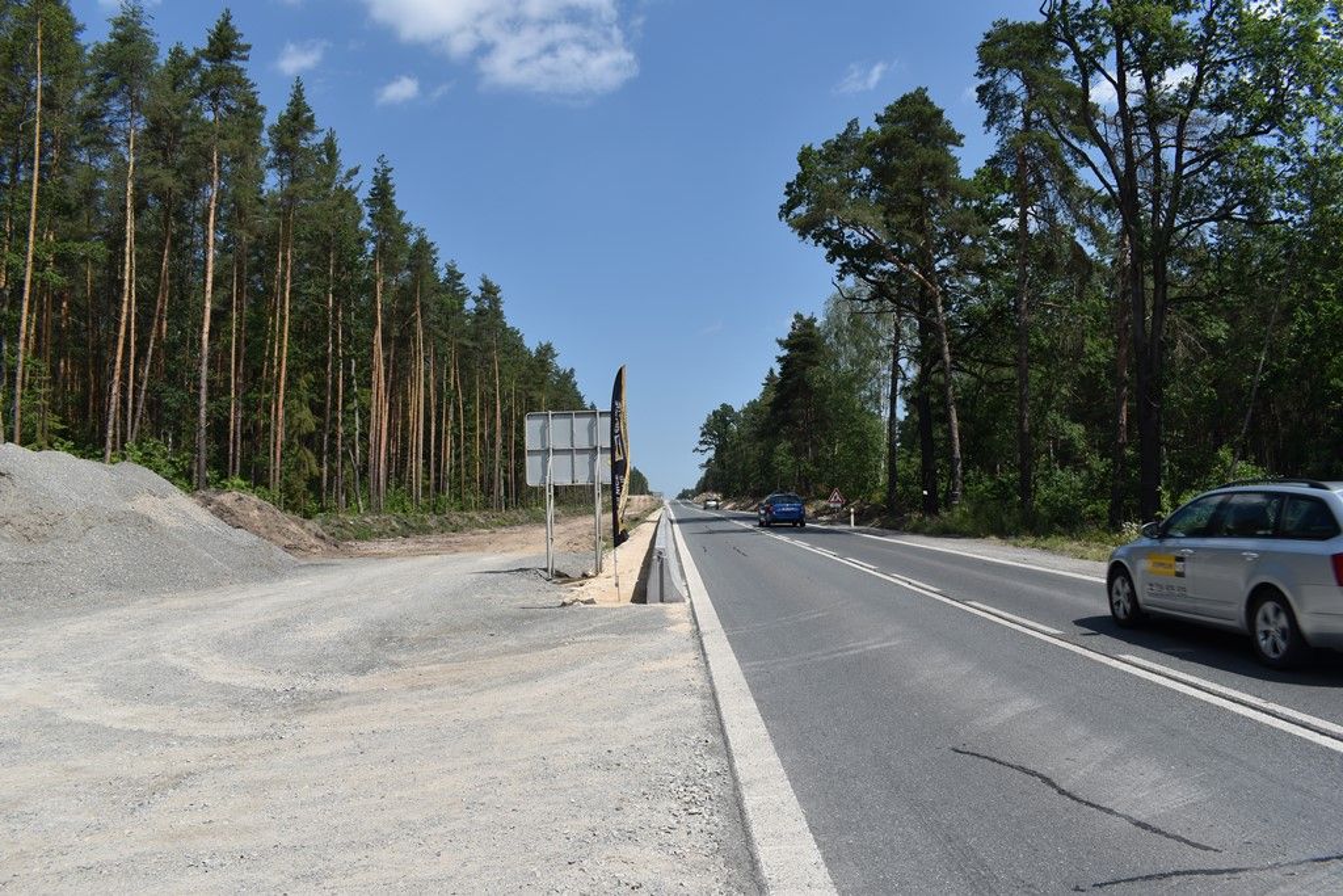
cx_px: 672
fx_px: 1007
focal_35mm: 27
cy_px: 448
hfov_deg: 67.4
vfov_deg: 47.9
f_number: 8
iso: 100
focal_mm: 18
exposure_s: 1/320
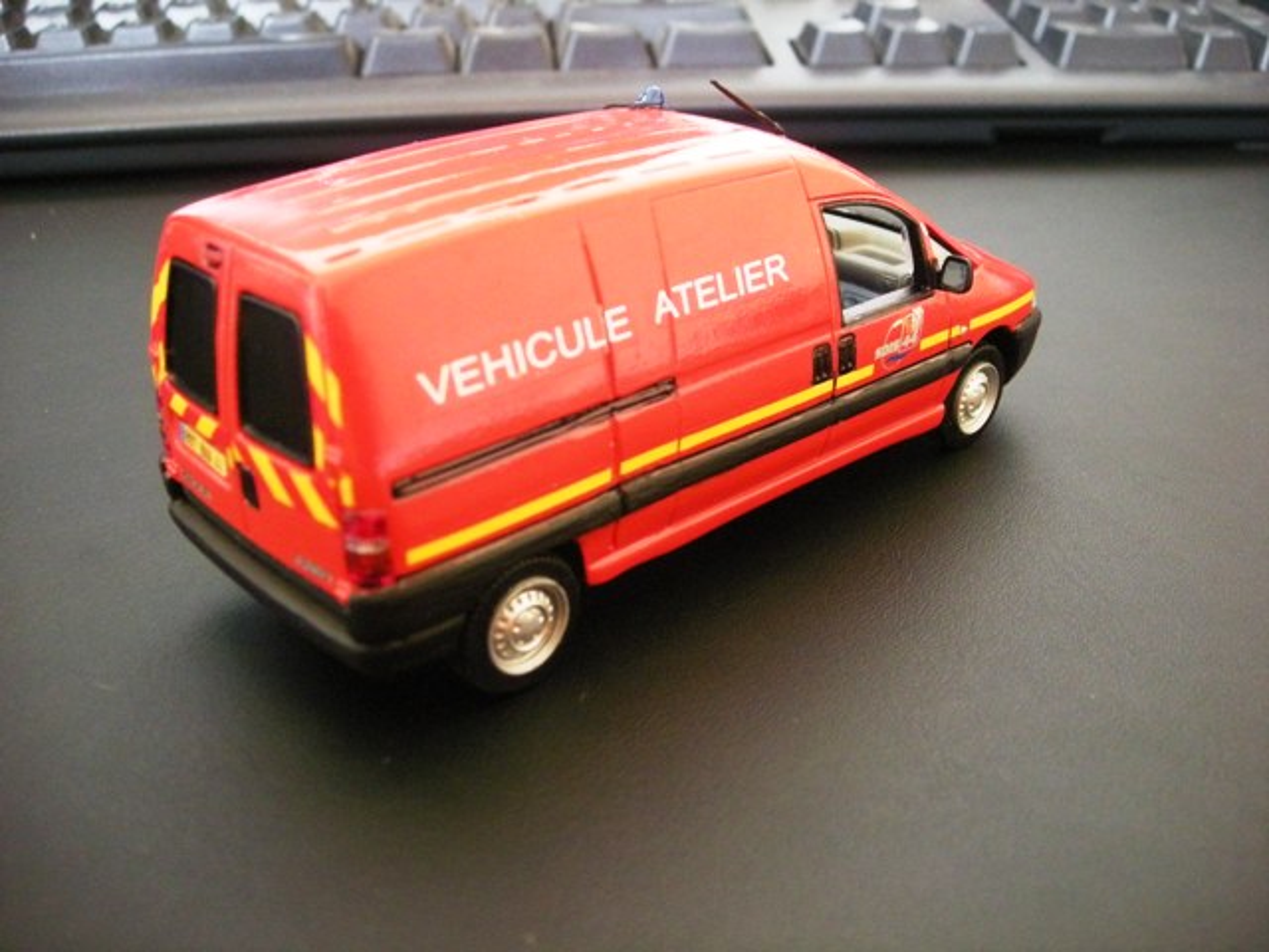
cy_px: 476
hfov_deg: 52.6
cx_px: 634
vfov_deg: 40.7
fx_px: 1283
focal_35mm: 35
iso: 400
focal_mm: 5.7
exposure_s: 1/14.1
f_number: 2.8
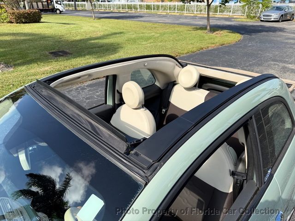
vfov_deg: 56.8
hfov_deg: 71.6
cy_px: 110
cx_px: 148
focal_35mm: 24
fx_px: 205
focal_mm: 6.76
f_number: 1.78
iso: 80
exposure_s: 1/2611
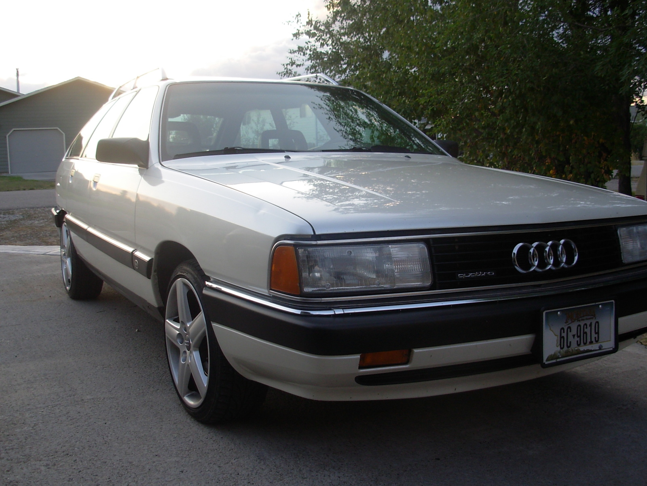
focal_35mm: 38
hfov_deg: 49.0
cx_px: 324
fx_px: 710
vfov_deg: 37.7
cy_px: 243
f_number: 2.9
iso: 50
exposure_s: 1/93.2
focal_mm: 6.3
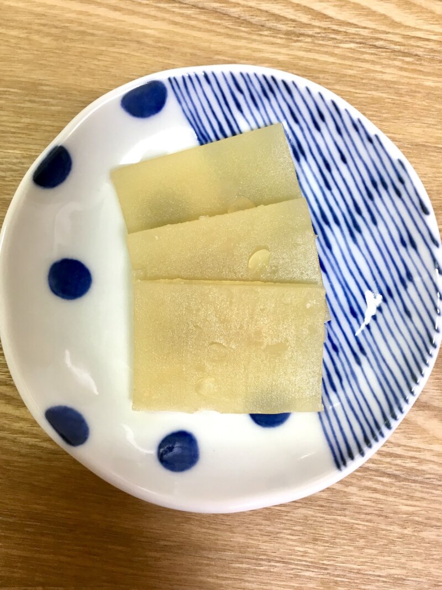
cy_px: 295
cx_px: 221
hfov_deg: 48.2
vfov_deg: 61.7
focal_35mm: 29
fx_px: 494
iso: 50
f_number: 2.2
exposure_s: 1/30
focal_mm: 4.15
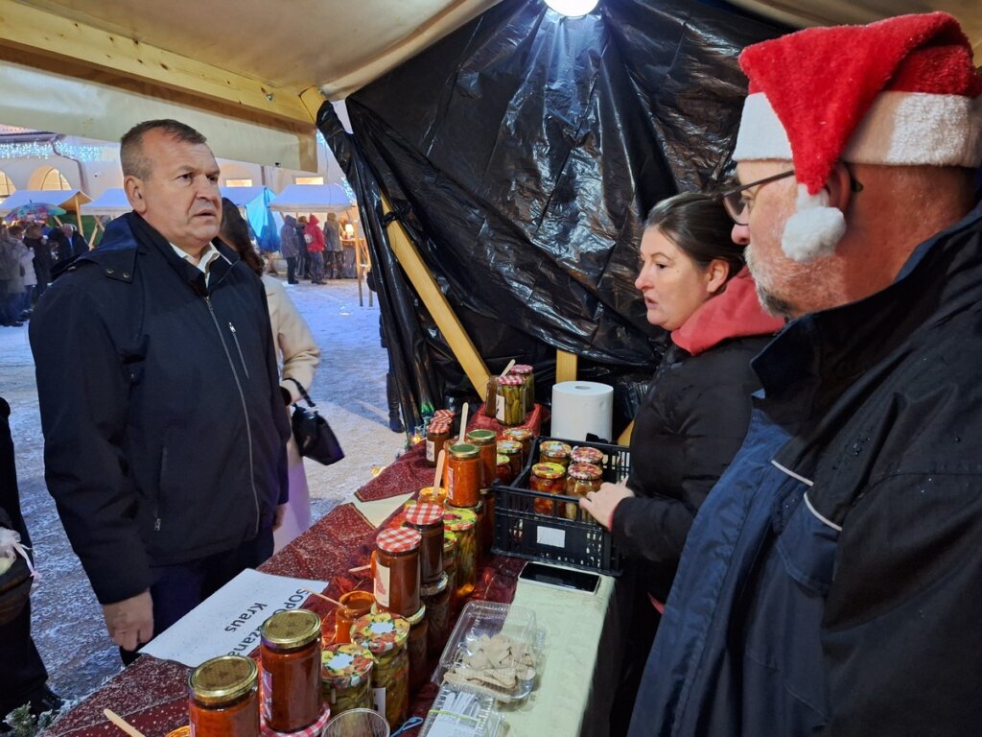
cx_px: 491
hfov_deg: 73.9
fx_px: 652
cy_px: 368
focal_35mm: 23
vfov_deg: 58.9
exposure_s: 1/25
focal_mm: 5.54
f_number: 1.8
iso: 1000
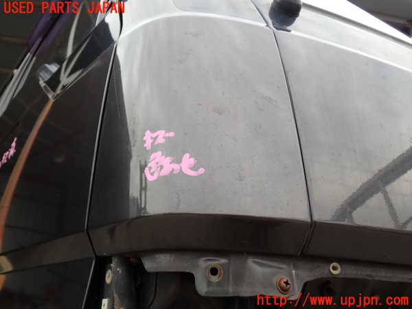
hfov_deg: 49.0
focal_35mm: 38
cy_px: 154
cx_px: 206
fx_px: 452
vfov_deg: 37.7
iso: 160
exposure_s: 1/80
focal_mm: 6.83
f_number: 2.7
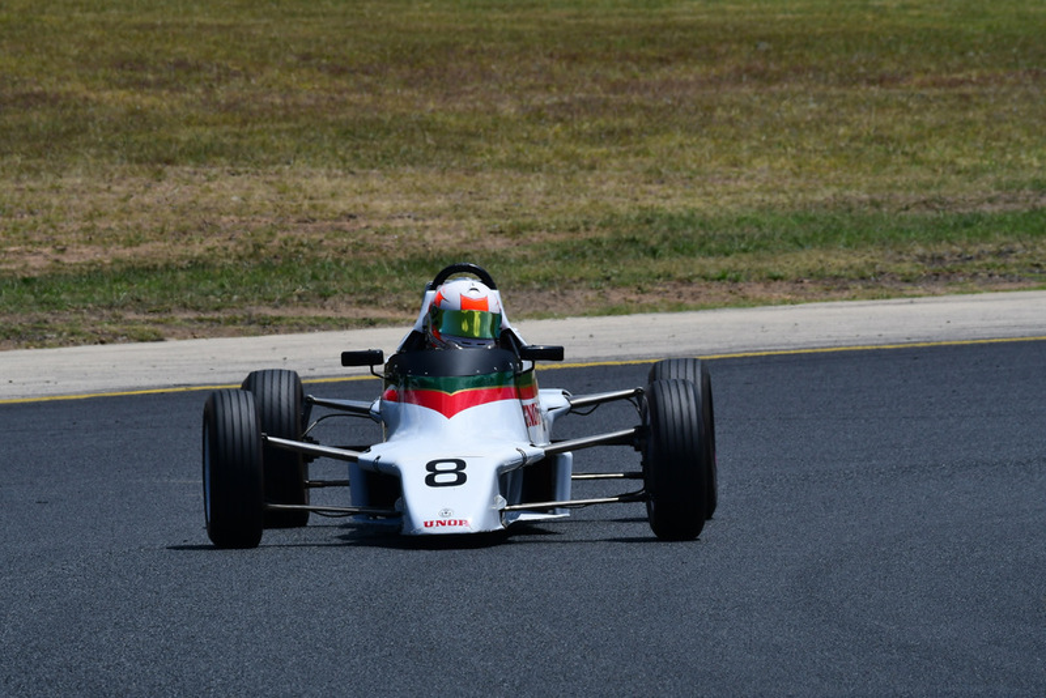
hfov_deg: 3.4
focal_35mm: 600
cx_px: 523
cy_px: 349
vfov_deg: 2.3
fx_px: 17439
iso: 320
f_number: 14
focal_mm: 400
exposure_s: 1/640
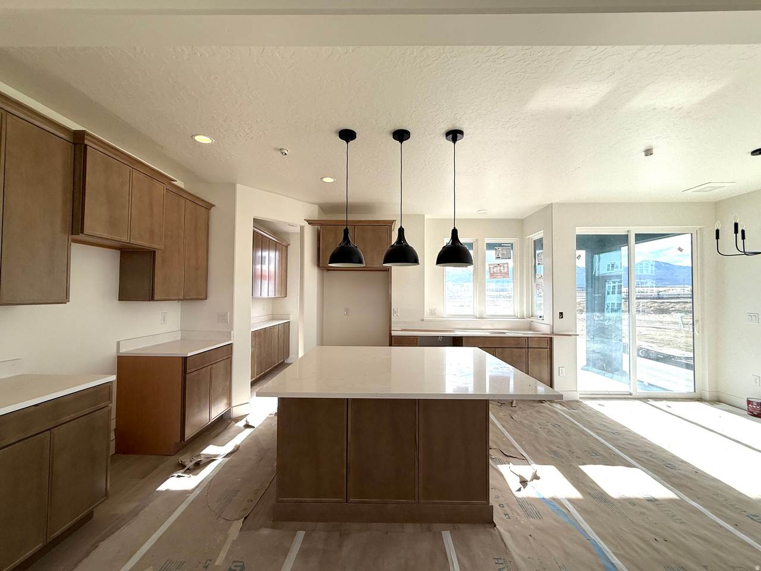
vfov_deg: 85.7
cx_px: 380
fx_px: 308
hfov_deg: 102.1
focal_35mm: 14
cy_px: 286
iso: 64
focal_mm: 2.22
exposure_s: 1/510
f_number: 2.2
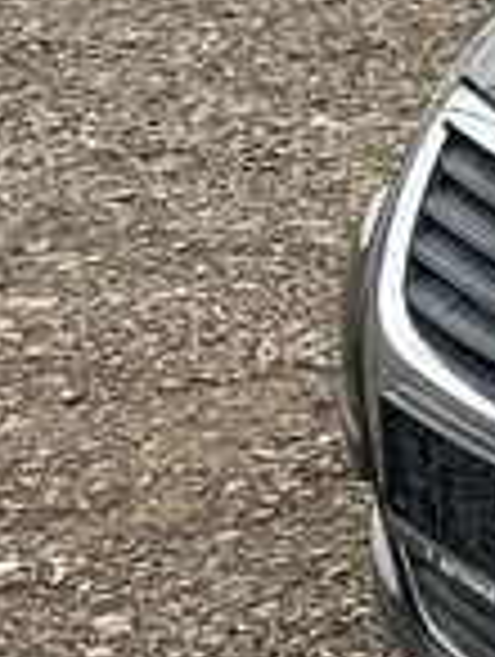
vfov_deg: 11.9
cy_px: -4
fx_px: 3118
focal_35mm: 164
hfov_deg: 7.0
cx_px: 1948
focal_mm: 6.86
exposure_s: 1/597
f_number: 1.78
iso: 80
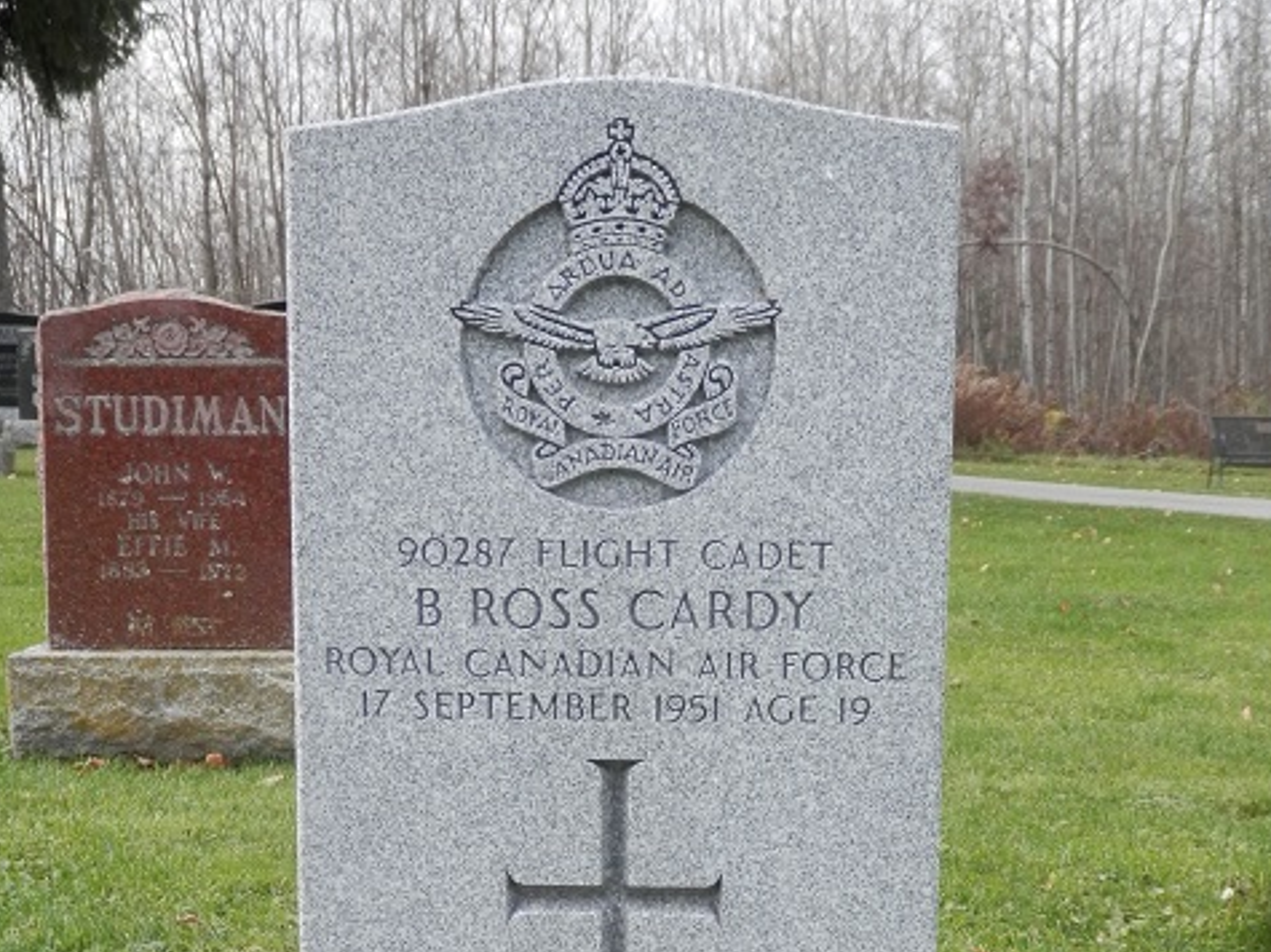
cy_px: 850
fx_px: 2239
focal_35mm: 61
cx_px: 630
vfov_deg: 23.4
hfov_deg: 31.7
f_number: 3.8
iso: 80
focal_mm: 8
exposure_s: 1/160
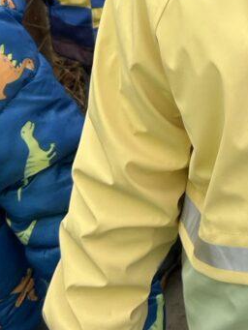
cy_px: -212
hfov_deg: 11.6
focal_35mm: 122
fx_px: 1165
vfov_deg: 14.7
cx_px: 379
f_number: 1.5
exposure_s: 1/611
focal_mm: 5.7
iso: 50
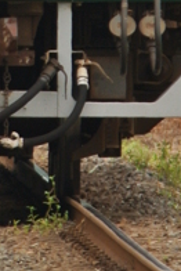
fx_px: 19068
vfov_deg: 0.8
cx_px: -64
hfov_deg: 0.5
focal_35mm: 2533
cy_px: -90
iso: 100
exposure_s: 1/200
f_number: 5
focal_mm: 180
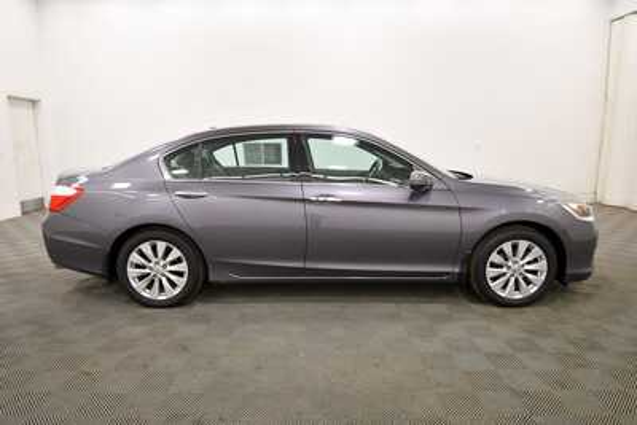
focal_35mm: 22
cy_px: 212
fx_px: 389
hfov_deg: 78.6
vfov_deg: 57.3
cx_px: 318
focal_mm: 15
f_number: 5.3
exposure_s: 1/160
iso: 800
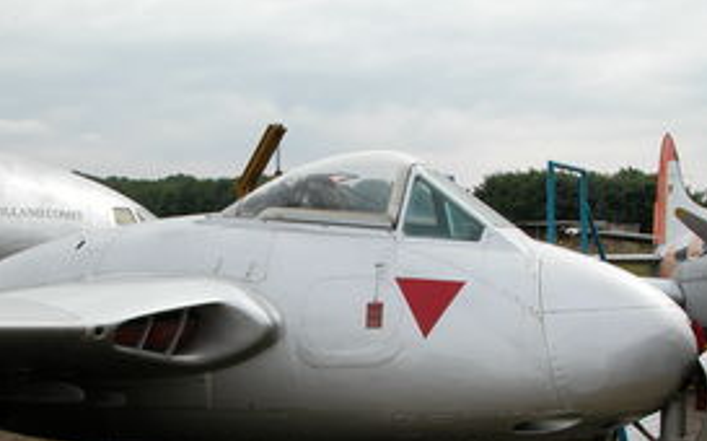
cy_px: 301
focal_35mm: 56
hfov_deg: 36.1
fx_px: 1078
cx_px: 267
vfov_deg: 23.0
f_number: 6.3
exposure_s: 1/337
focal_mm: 9.2
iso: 100
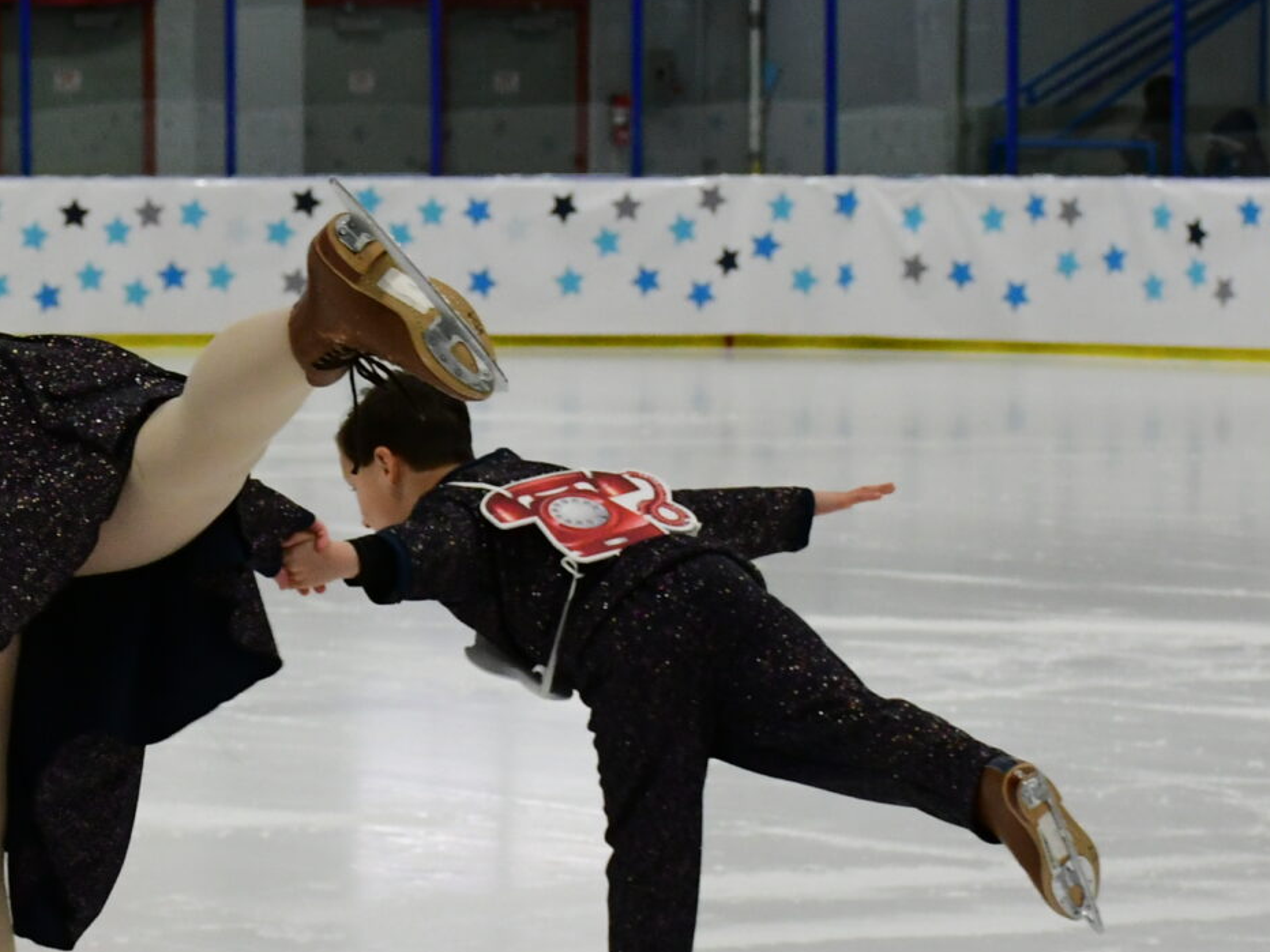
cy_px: 588
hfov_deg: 10.0
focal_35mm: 198
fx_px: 7264
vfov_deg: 7.5
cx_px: 237
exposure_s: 1/250
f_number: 5.6
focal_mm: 50
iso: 2000
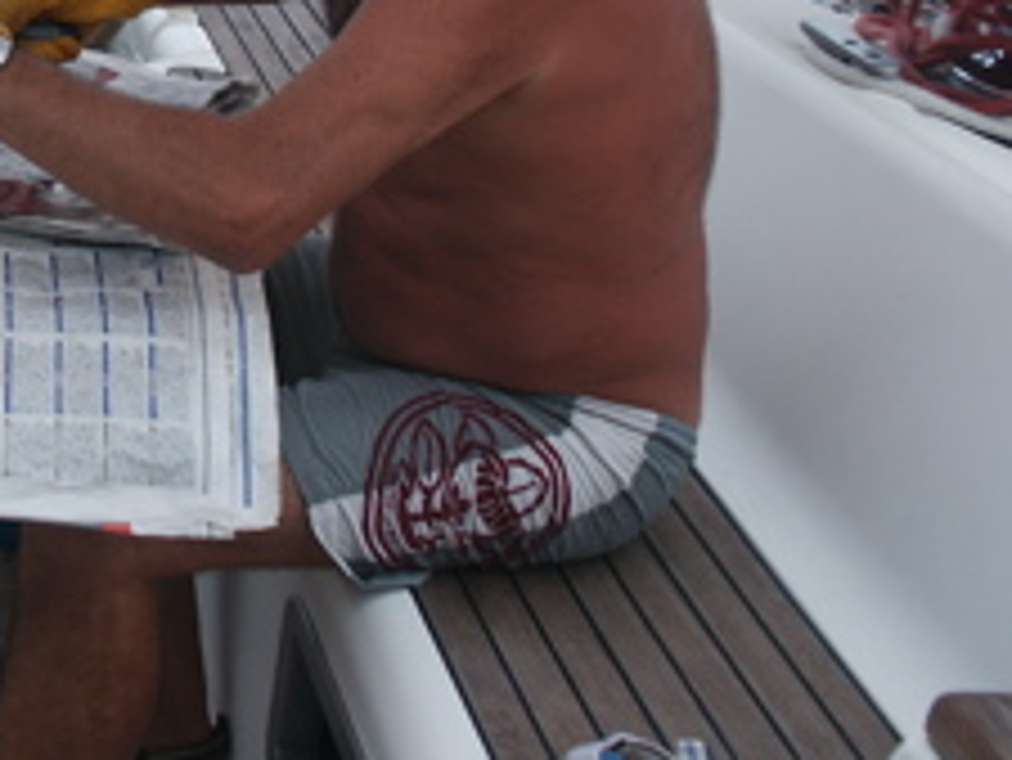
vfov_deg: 20.4
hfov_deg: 26.3
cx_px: 9
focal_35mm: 70
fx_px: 2048
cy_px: 20
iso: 64
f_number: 3
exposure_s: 1/60
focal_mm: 7.18
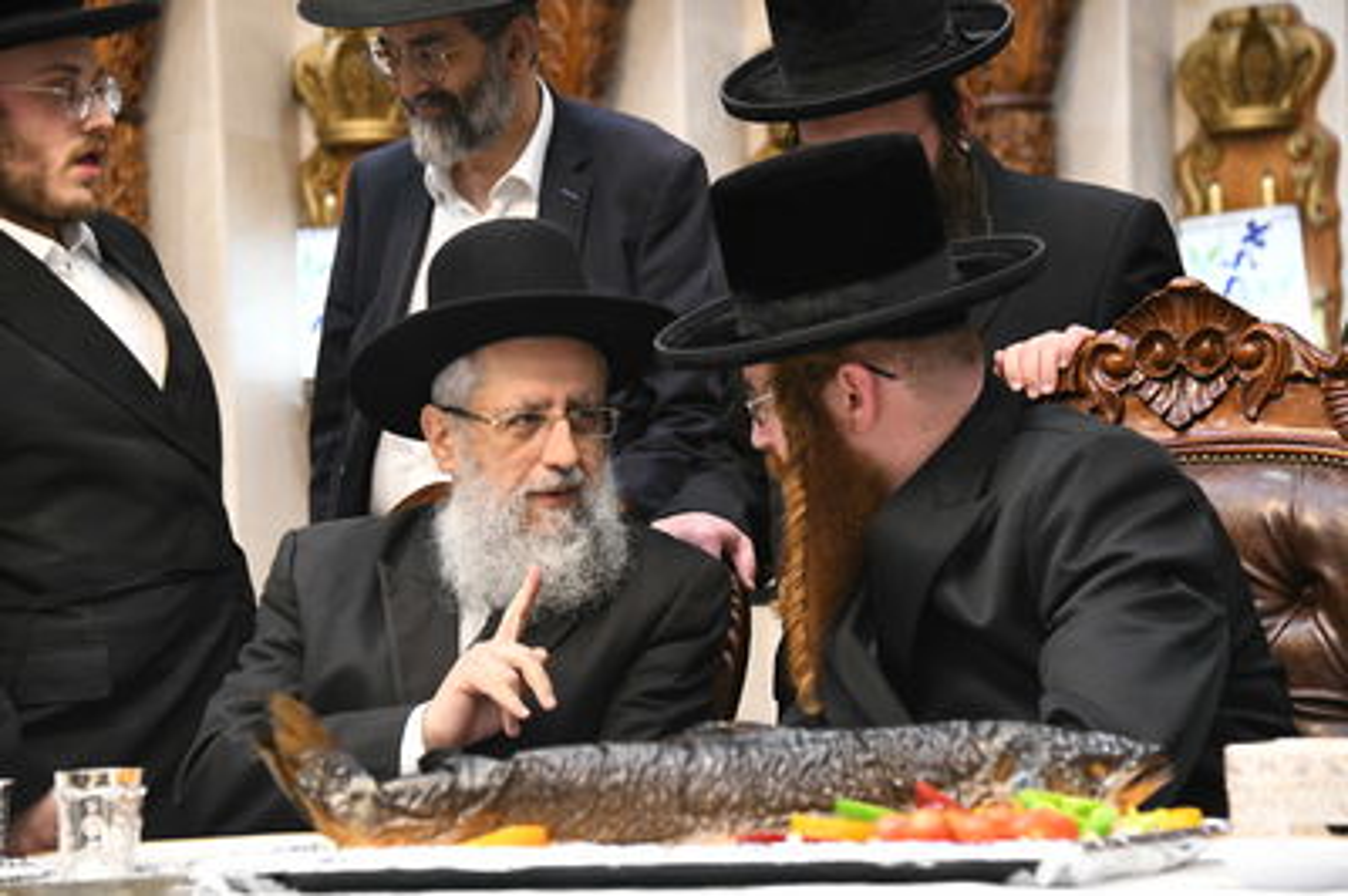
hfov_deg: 20.4
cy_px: 448
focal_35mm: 100
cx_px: 674
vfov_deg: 13.7
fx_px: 3741
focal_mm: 100
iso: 3200
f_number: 5.6
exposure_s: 1/100
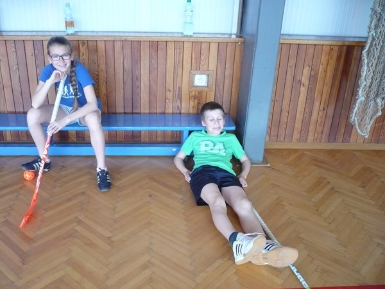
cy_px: 144
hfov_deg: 51.4
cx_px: 192
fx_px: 400
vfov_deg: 39.7
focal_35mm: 36
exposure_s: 1/30
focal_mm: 6
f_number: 2.9
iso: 400
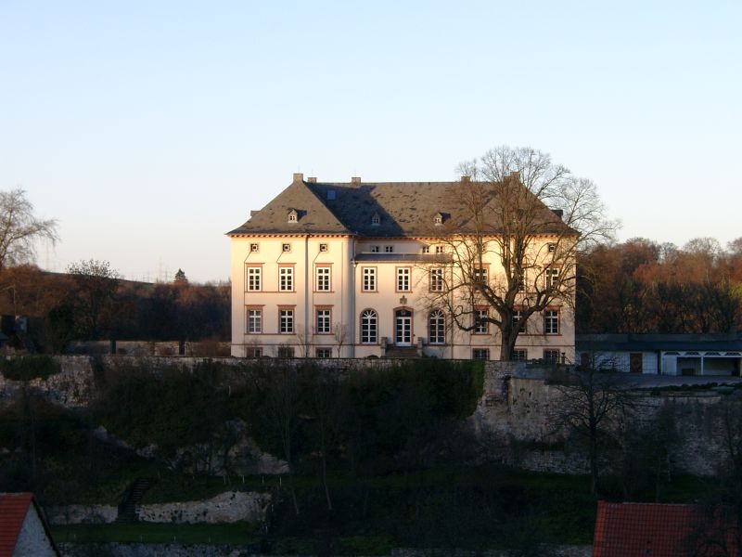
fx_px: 2144
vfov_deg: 14.8
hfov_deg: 19.6
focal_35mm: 100
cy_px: 278
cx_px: 371
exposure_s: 1/125
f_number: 4
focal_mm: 20.74
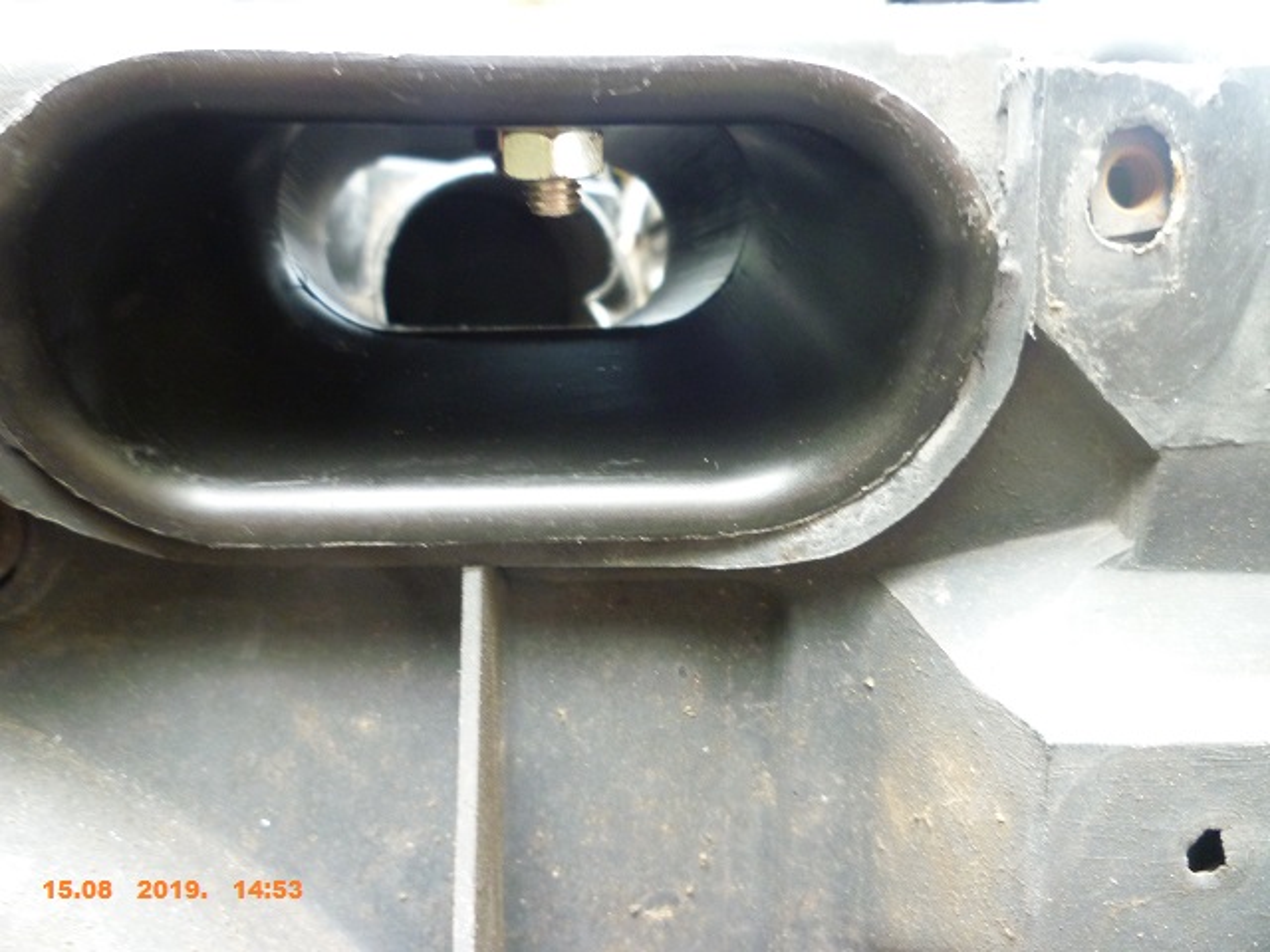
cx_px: 635
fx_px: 1064
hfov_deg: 61.7
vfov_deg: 48.2
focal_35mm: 29
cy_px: 476
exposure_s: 1/30
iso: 320
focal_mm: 5.2
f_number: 3.3
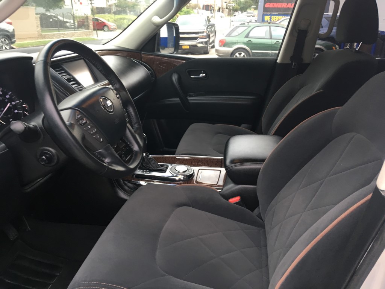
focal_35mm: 29
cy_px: 144
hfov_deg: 61.7
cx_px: 192
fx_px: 323
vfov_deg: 48.2
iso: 32
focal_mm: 4.15
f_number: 2.2
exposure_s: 1/30
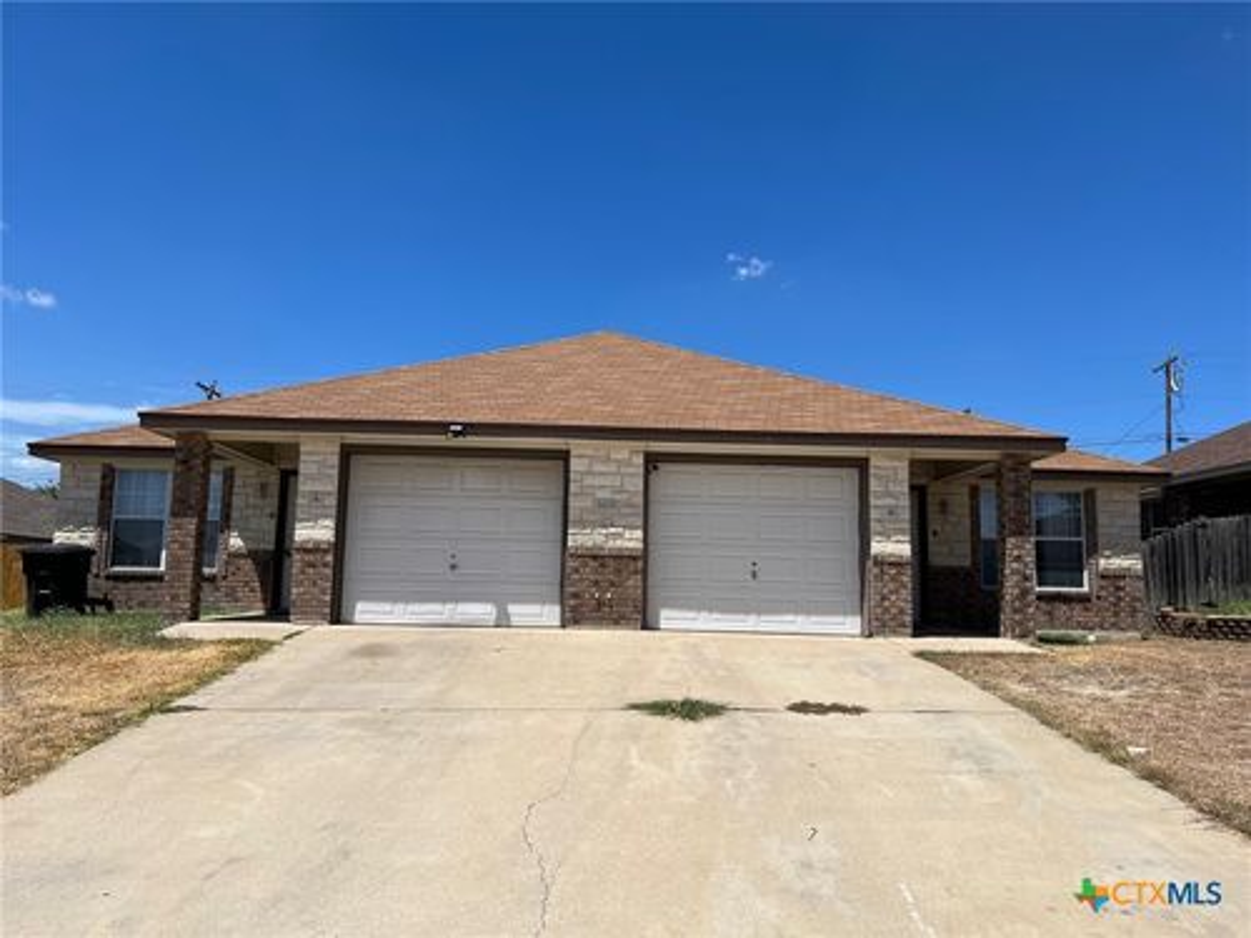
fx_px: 940
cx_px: 626
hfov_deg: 67.3
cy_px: 469
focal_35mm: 26
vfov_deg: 53.1
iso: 50
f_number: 1.5
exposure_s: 1/6993
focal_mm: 5.7
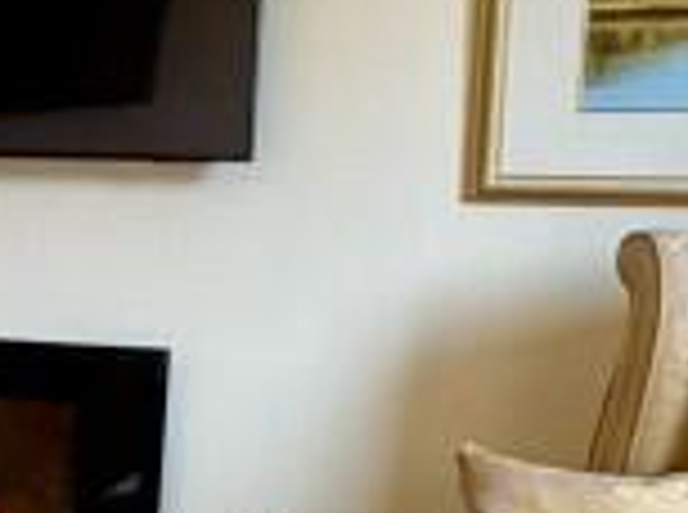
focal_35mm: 94
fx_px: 1864
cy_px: 328
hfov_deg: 16.3
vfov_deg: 15.6
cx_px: -675
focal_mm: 2.22
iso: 200
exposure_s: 1/50
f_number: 2.2
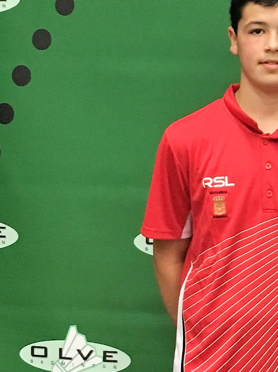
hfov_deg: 13.6
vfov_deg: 18.7
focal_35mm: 105
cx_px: 356
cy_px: 156
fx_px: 1125
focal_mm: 4.15
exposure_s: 1/33
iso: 200
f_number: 2.2
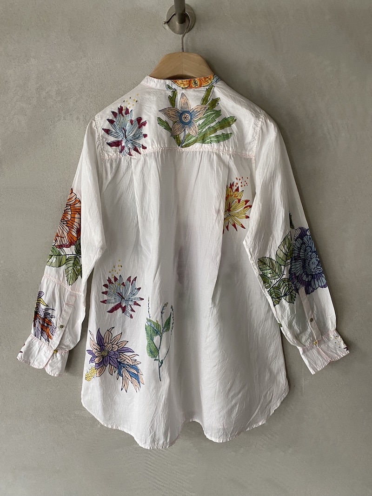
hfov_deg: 53.1
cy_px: 248
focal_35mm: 26
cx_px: 186
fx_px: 373
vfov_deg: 67.3
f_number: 1.8
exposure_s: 1/76
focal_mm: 4.25
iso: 125
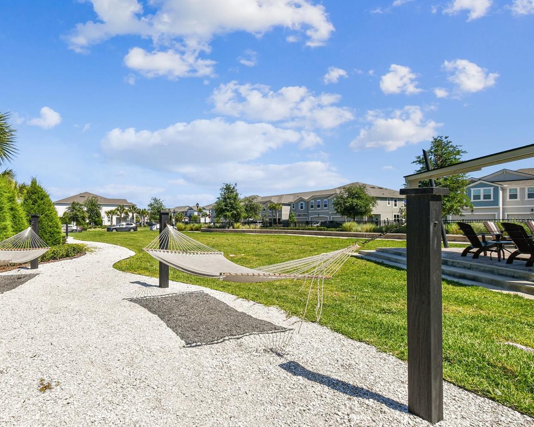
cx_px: 210
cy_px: 220
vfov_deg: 68.1
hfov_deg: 79.3
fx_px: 316
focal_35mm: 20
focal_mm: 11.5
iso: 100
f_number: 7.1
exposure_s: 1/400
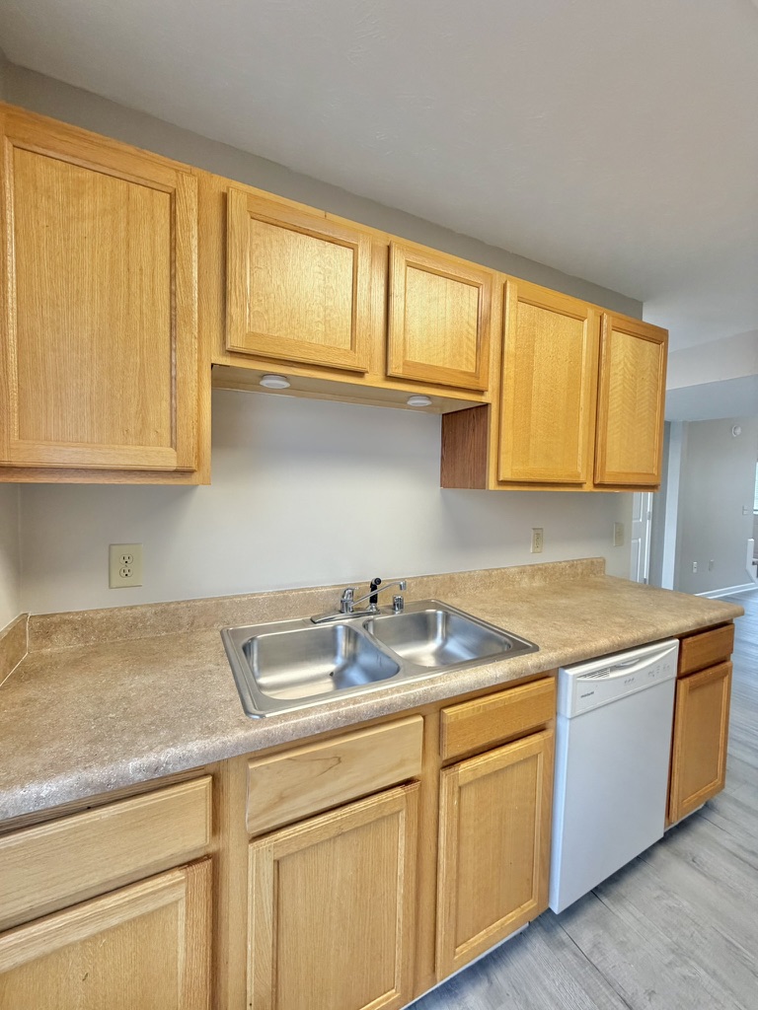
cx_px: 379
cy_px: 505
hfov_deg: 85.7
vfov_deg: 102.1
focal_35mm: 14
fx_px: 409
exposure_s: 1/120
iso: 250
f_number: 2.2
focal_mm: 2.22
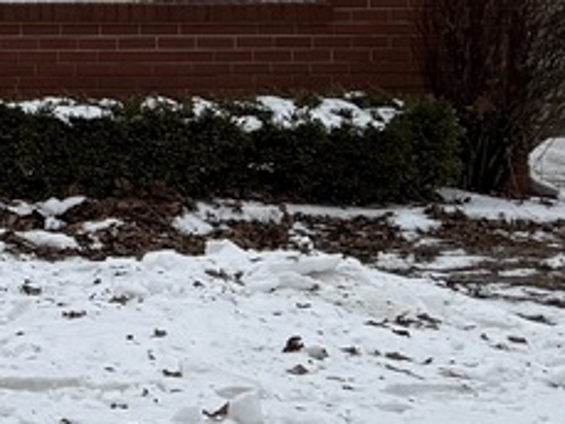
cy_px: -173
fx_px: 2466
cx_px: -743
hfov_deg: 11.2
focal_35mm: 151
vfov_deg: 9.6
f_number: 1.78
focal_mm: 6.76
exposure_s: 1/4167
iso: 80
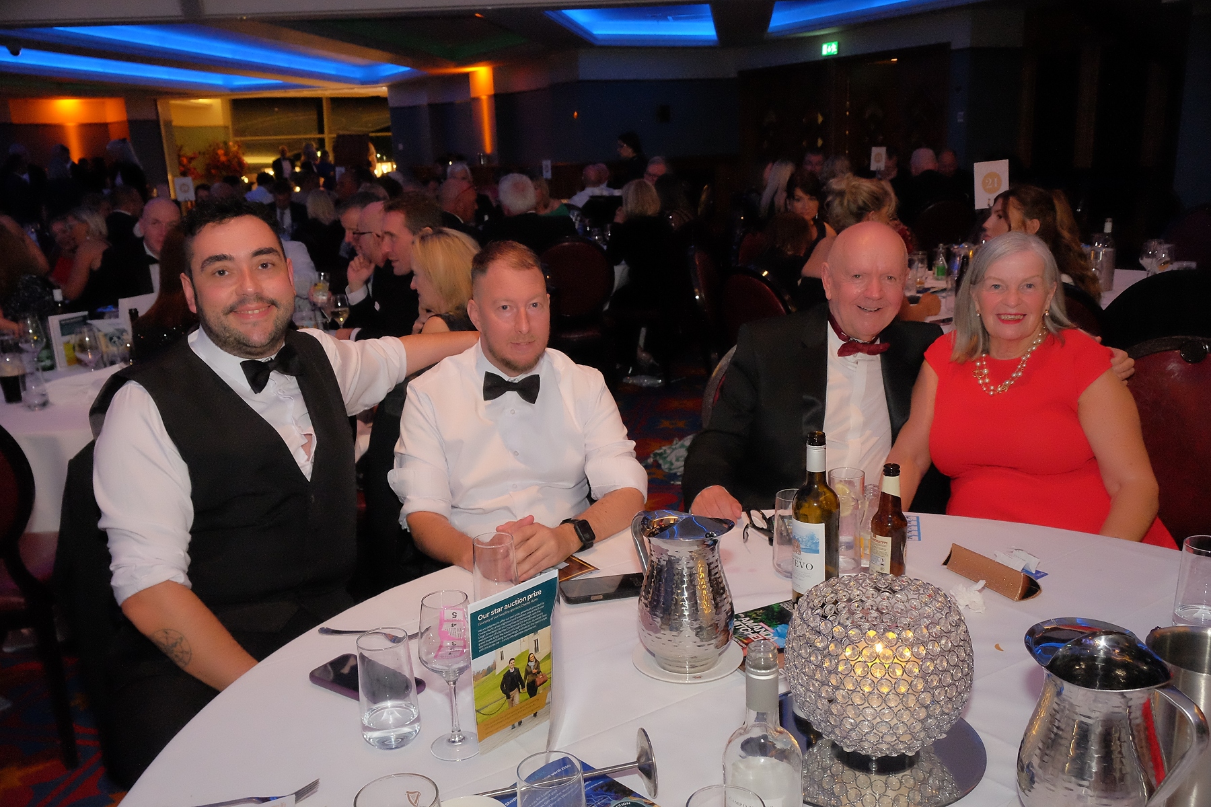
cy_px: 404
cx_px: 606
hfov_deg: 63.7
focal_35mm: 29
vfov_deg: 45.0
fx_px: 975
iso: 6400
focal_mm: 19.6
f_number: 4.5
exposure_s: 1/160
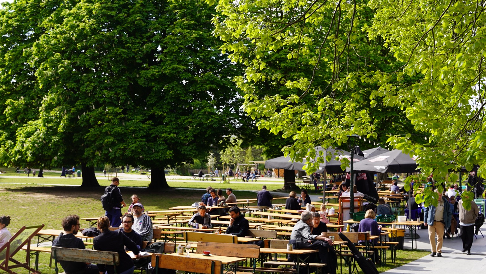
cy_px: 124
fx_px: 694
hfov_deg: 38.5
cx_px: 286
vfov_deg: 22.3
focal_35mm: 54
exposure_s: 1/250
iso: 100
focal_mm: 32.5
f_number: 5
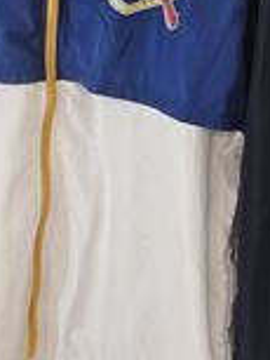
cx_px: 96
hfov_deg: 25.6
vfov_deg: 32.5
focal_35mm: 57
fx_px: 592
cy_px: 56
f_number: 1.8
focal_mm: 5.4
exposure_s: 1/120
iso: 640
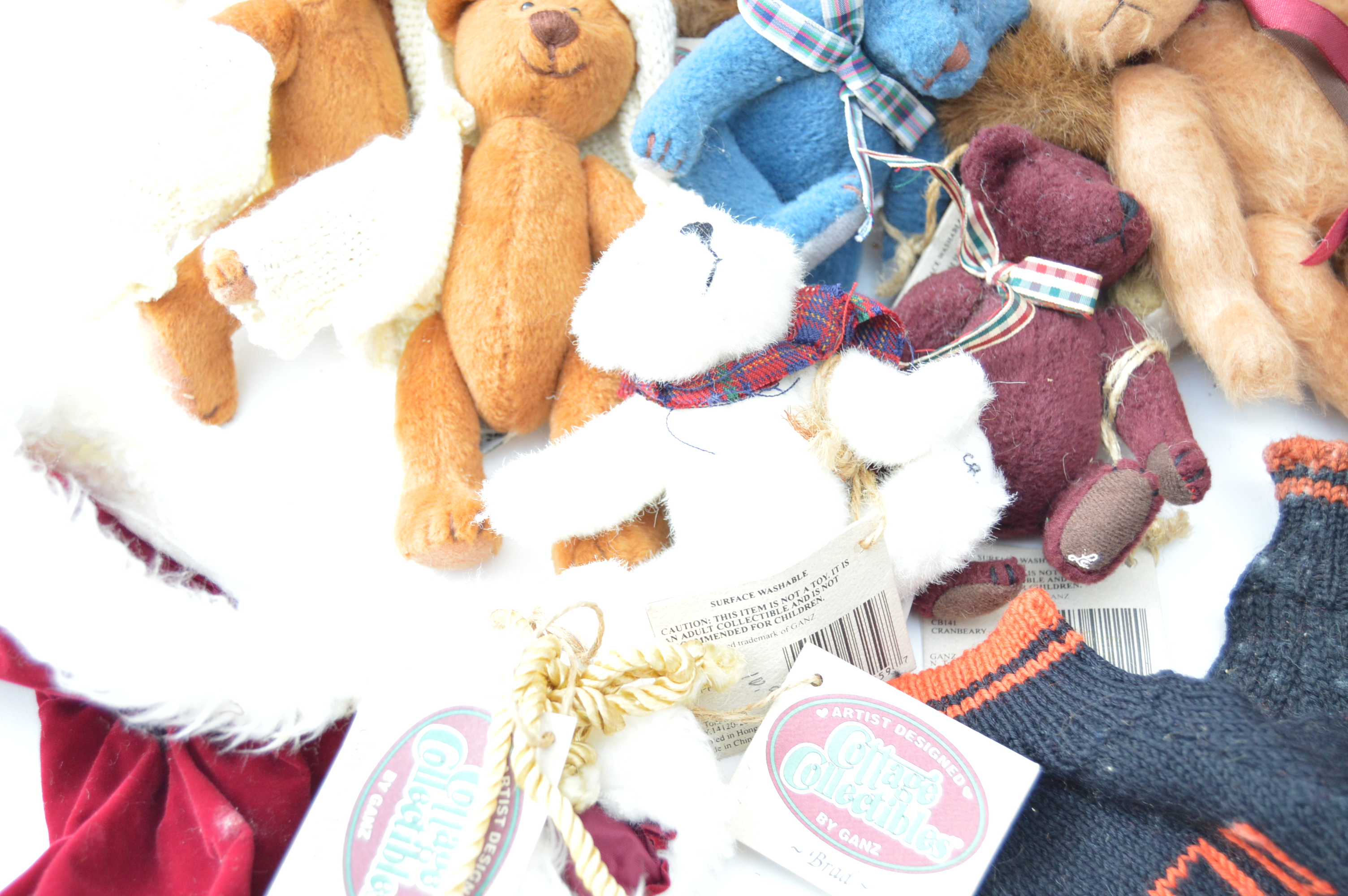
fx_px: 1796
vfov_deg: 28.0
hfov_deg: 41.1
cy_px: 448
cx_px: 674
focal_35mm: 48
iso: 900
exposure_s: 1/60
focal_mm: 32
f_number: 4.5
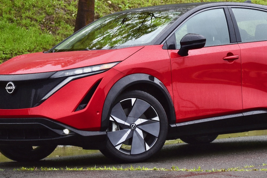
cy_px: 53
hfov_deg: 10.8
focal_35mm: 191
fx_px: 1417
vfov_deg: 7.2
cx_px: 156
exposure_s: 1/320
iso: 100
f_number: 4.8
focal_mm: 78
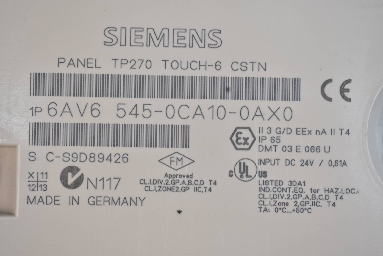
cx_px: 192
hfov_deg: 24.6
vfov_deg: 16.6
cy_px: 128
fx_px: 878
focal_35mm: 82
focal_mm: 55
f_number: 5.6
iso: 500
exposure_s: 1/100
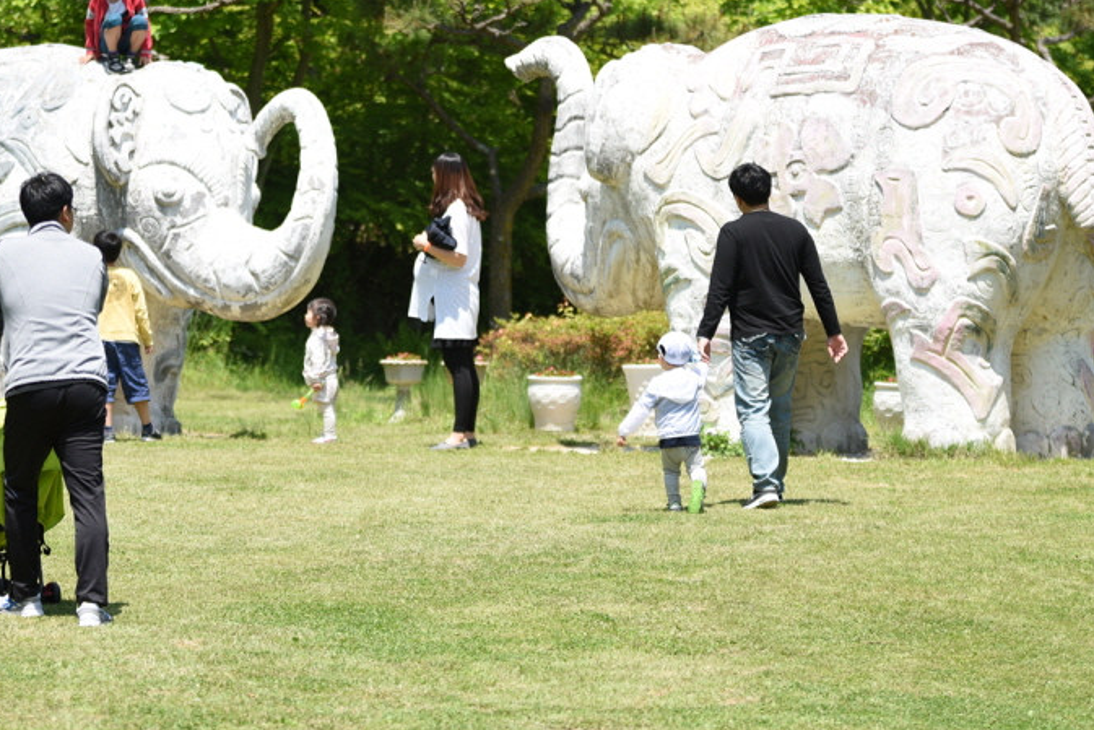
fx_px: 6474
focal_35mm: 213
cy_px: 167
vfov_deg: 6.4
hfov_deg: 9.7
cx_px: 395
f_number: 2.8
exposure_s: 1/1000
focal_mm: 112
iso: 100
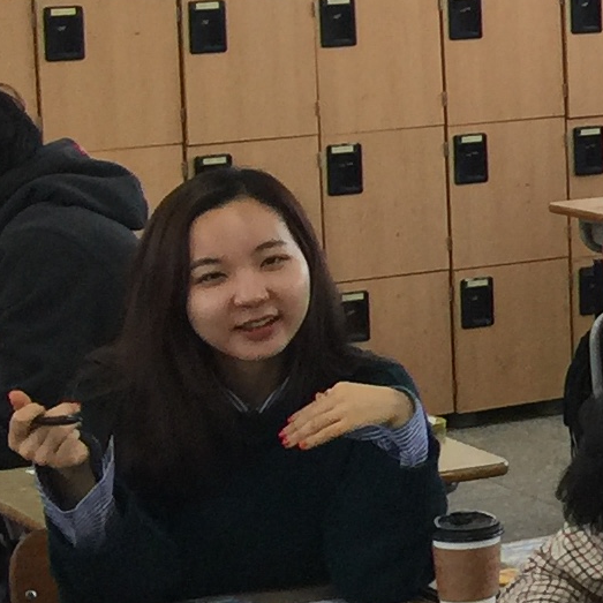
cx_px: 1409
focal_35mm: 160
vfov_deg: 10.9
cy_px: 143
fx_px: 3153
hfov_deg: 9.7
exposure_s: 1/40
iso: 32
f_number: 2.2
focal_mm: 4.15
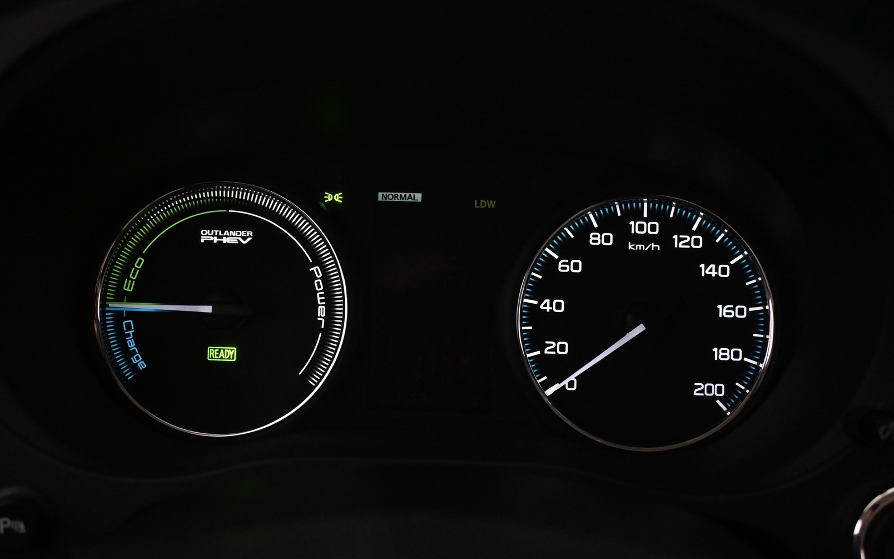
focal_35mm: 39
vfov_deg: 33.2
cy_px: 270
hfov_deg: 50.9
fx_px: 938
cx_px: 447
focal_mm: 25
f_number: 4.2
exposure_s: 1/125
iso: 6400
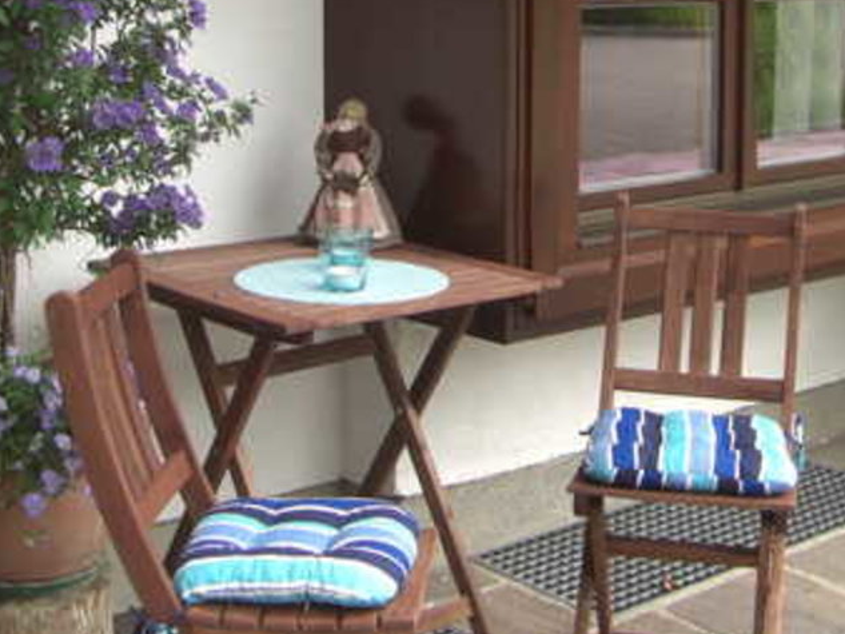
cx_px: 494
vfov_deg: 20.1
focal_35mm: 72
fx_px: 1758
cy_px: 89
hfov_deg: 27.0
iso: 64
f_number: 3.4
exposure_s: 1/125
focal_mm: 6.3
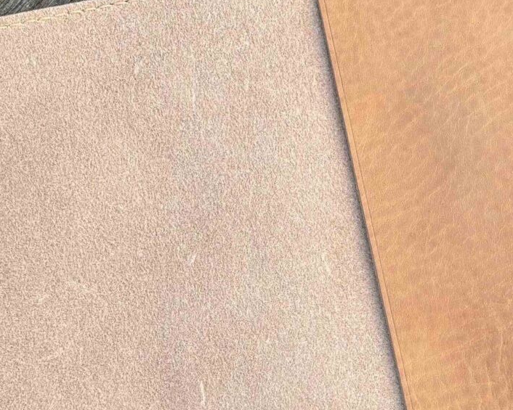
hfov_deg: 20.8
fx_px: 1397
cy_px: 352
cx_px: 266
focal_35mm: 92
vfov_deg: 16.5
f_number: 1.6
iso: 50
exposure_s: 1/486
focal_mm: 5.96
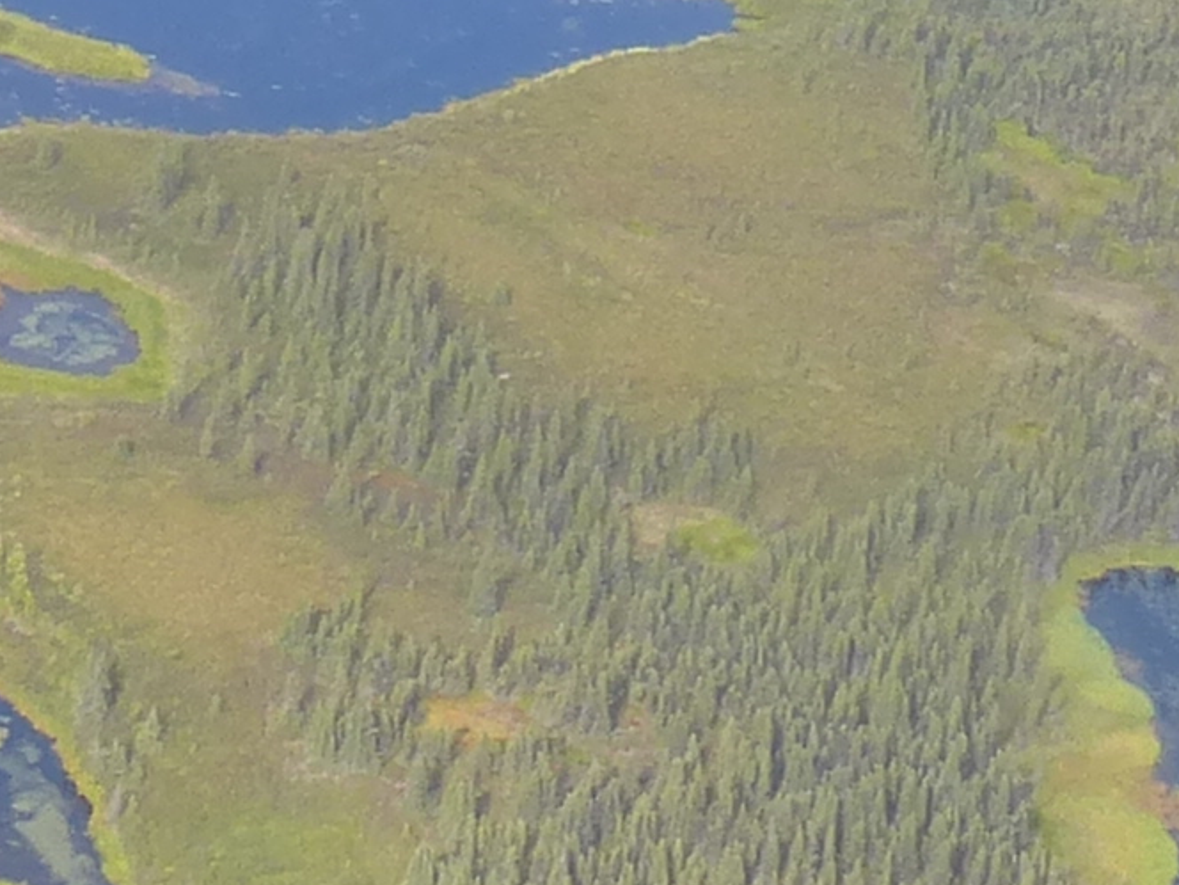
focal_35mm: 229
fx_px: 7800
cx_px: 426
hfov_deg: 8.6
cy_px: 275
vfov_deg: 6.5
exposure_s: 1/250
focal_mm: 6.8
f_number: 3.8
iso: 100
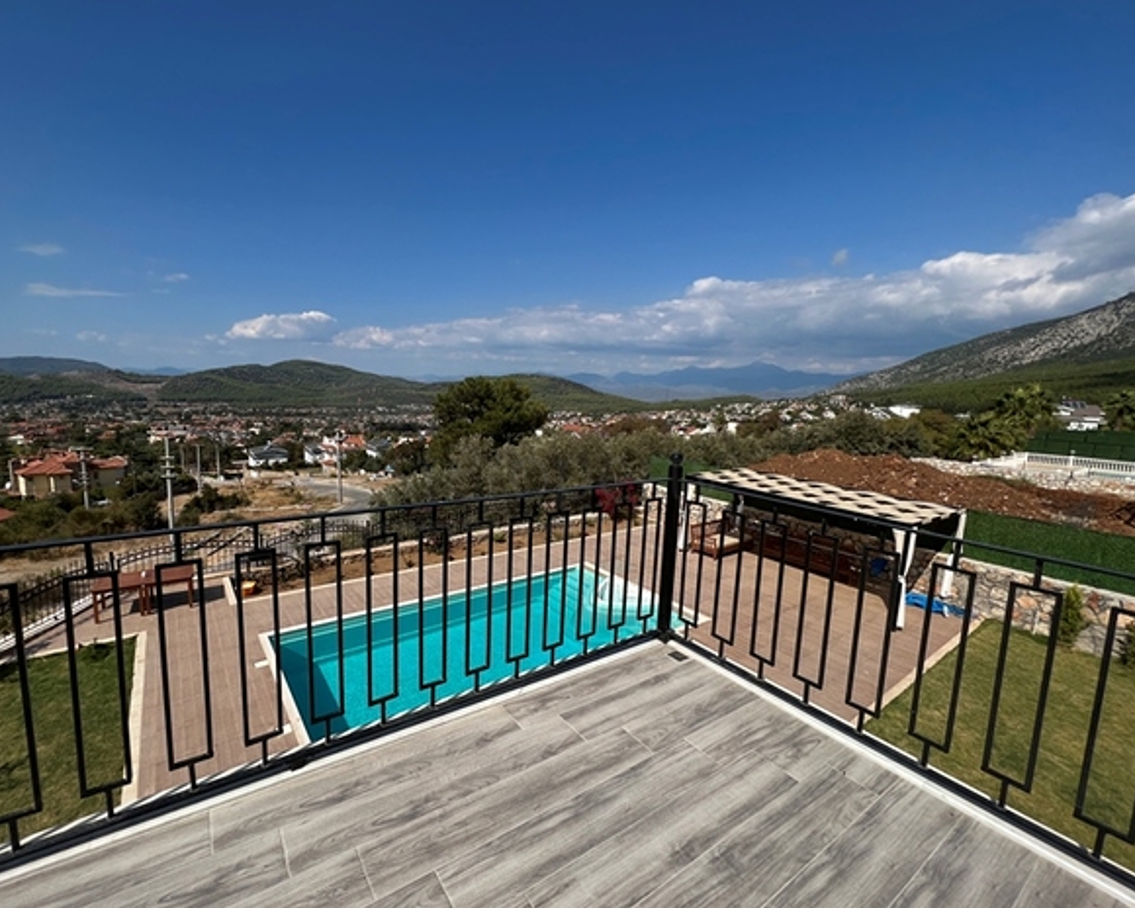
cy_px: 458
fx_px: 470
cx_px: 517
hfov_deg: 100.4
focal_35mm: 14
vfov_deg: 88.0
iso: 32
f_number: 1.8
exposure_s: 1/3774
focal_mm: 1.57
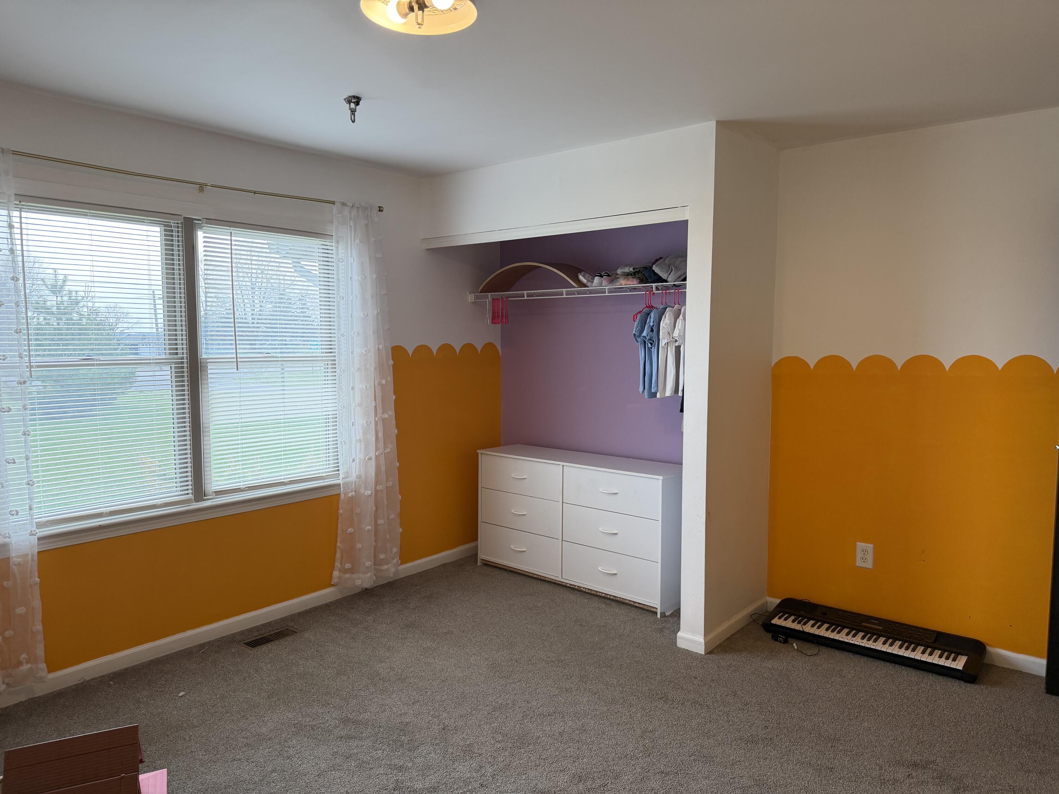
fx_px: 734
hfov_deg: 71.6
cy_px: 397
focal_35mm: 24
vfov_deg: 56.8
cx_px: 530
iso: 160
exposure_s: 1/212
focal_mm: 6.76
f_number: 1.78
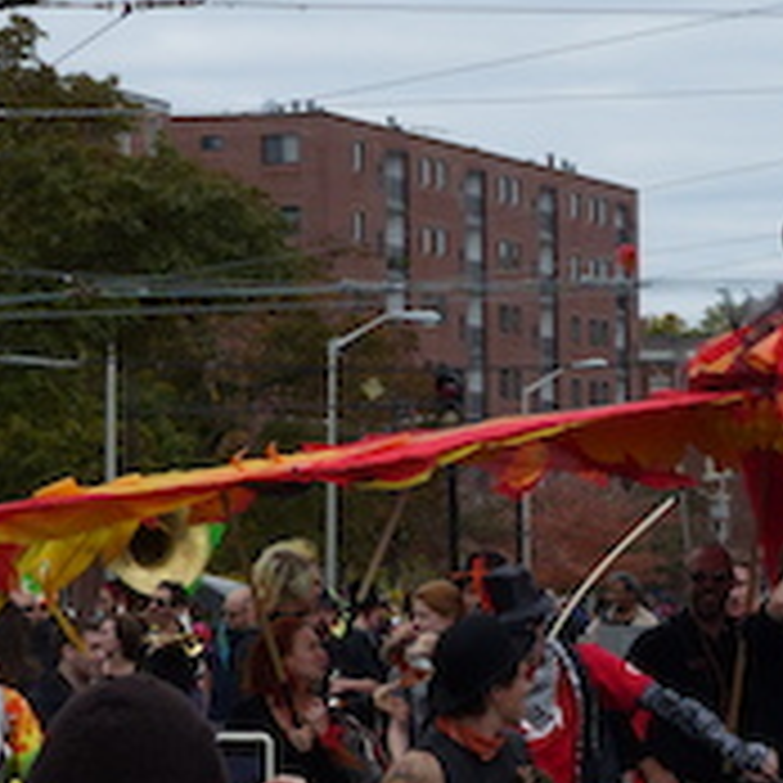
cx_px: 826
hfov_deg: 7.2
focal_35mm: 241
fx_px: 6167
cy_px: 410
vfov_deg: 7.3
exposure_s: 1/640
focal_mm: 16
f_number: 4
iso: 100
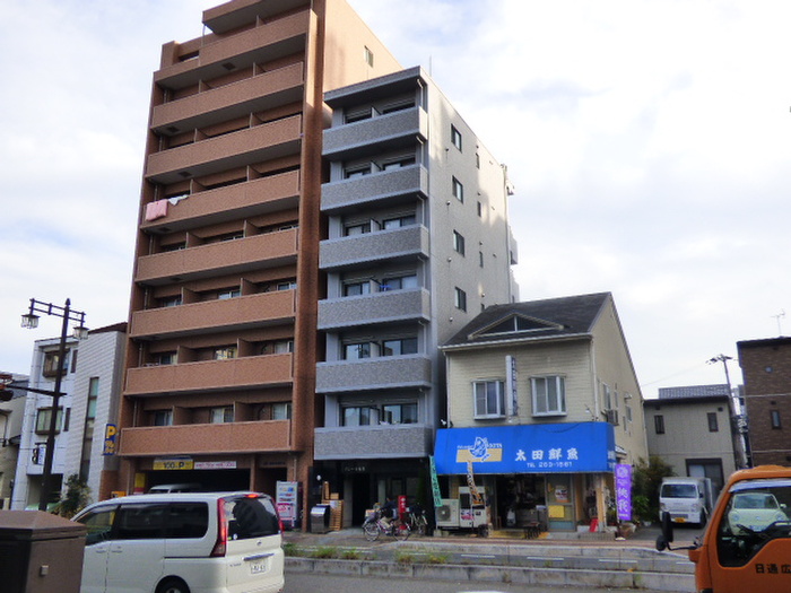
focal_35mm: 30
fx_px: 686
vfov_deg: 46.8
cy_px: 296
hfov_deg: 60.0
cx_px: 396
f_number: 3.3
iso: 250
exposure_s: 1/400
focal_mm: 5.29
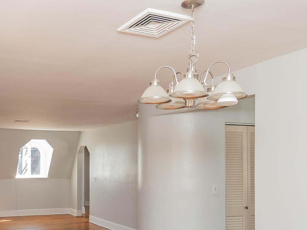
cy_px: 182
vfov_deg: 39.2
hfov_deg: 49.1
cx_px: 55
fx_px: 310
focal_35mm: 35
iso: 800
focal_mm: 10
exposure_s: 1/60
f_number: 5.6
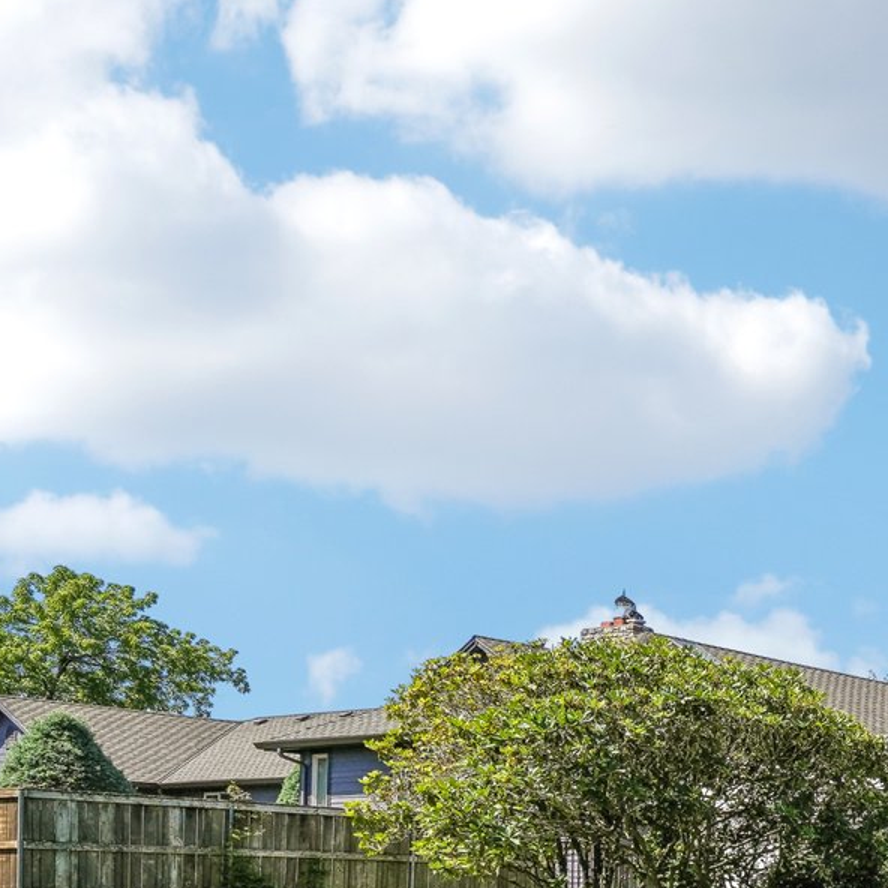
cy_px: 865
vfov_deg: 33.3
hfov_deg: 23.7
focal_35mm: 47
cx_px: 1488
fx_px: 1364
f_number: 8
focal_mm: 16
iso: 400
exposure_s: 1/800
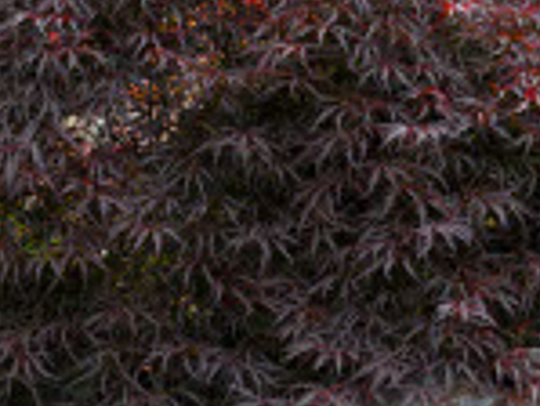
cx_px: 109
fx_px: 5293
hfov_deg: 5.8
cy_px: -149
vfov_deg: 4.4
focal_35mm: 339
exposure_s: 1/40
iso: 64
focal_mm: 70
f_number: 8
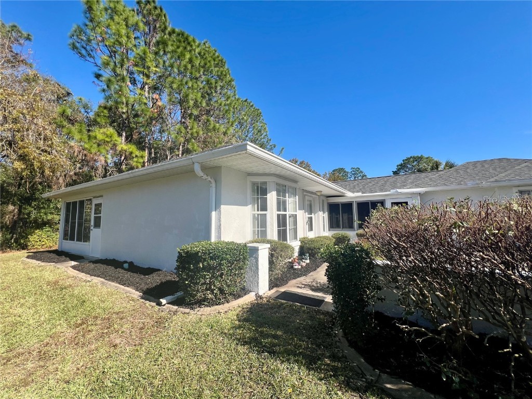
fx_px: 200
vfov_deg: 89.9
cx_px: 266
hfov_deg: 106.2
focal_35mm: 13
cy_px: 200
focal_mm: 1.57
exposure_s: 1/1429
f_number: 1.8
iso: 32
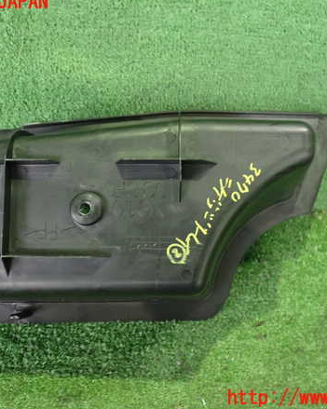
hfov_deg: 37.3
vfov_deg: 45.8
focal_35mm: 40
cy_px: 200
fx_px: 484
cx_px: 158
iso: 800
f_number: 2.3
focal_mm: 5.4
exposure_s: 1/30
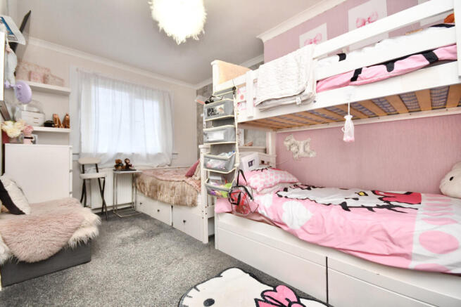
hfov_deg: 100.4
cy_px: 154
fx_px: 192
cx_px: 230
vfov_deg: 77.4
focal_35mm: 15
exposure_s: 1/60
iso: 900
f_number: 4
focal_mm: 10
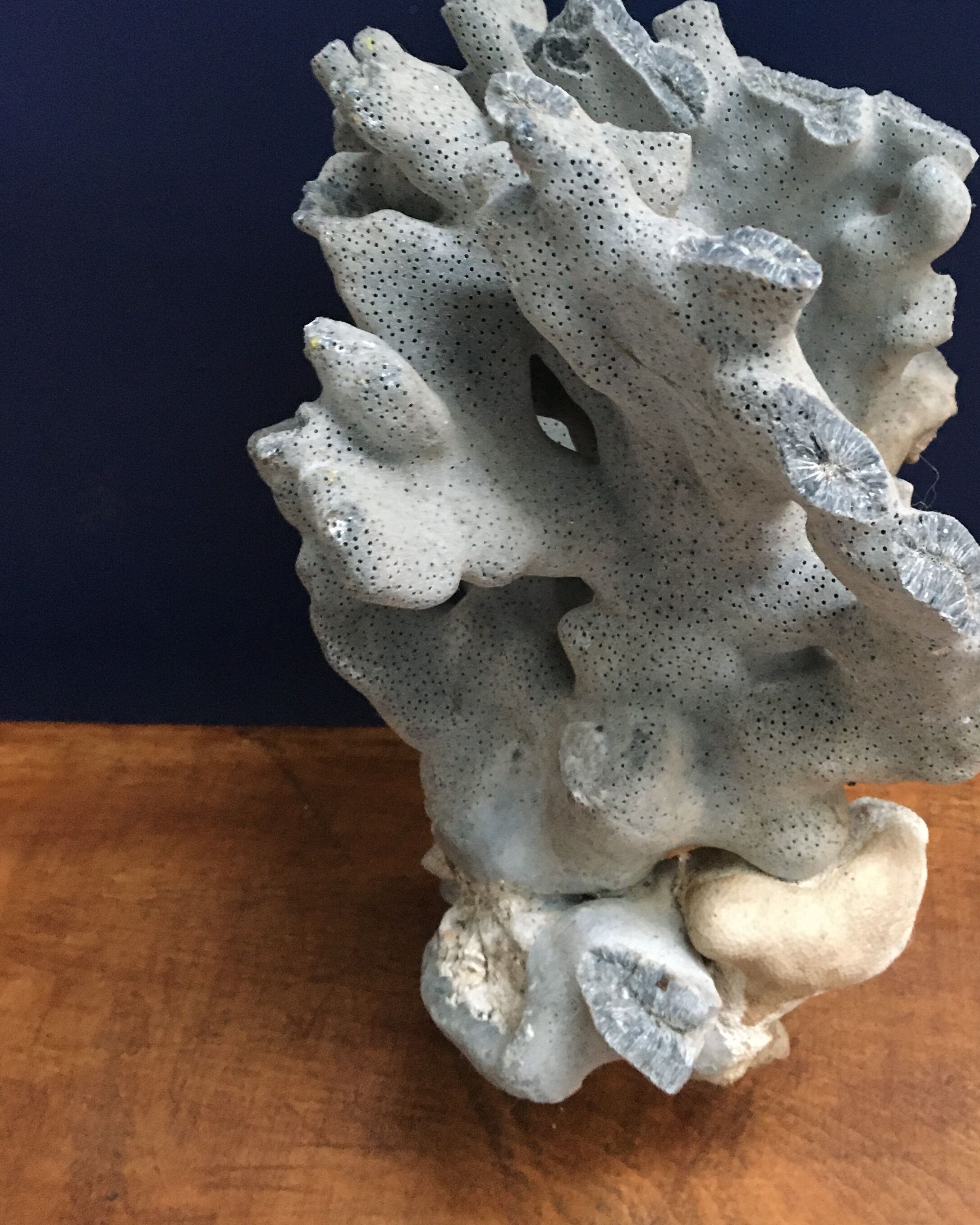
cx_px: 678
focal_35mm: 42
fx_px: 1523
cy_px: 464
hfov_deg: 35.2
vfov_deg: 43.5
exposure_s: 1/17
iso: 400
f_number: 2.2
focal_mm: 4.15
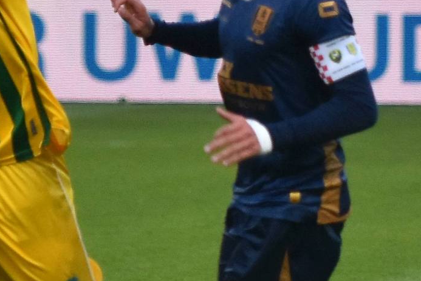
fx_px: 6806
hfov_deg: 3.5
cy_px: 140
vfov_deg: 2.4
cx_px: -114
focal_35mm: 582
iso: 1000
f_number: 2.8
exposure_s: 1/640
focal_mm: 140
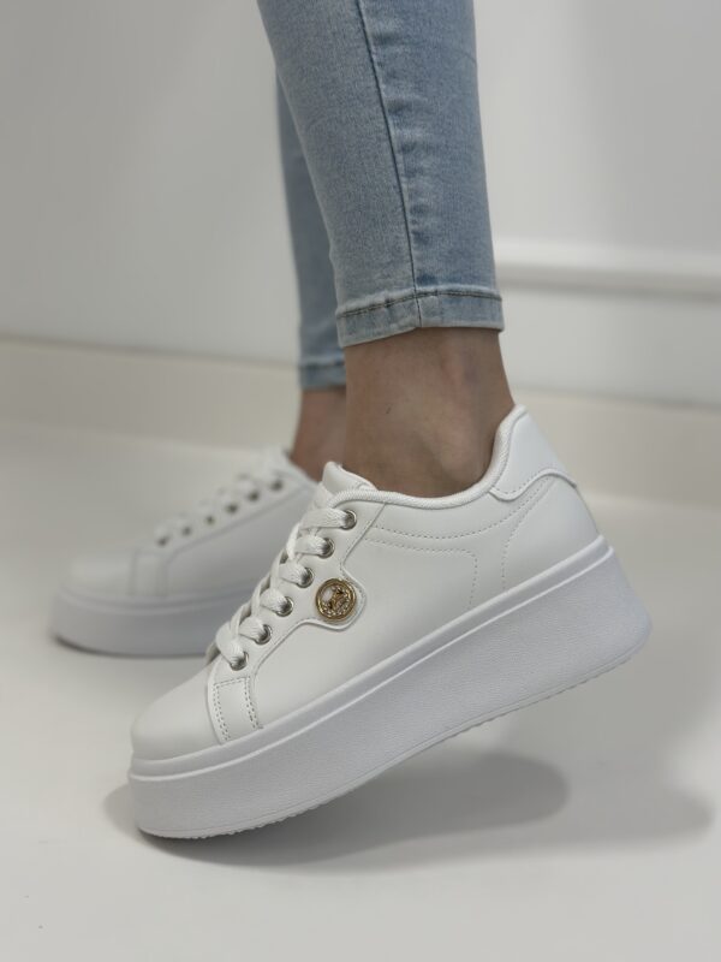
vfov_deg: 39.7
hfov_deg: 30.3
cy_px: 481
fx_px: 1333
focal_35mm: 48
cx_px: 360
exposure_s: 1/100
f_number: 1.78
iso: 80
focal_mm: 6.86
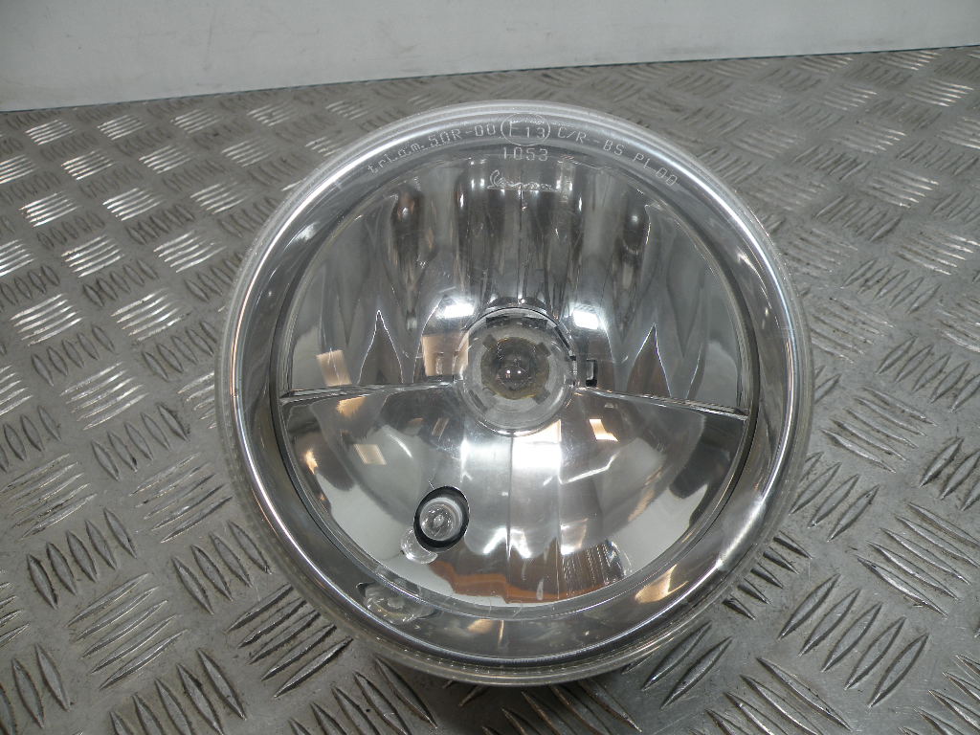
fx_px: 764
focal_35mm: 27
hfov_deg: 65.3
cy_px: 368
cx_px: 490
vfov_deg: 51.4
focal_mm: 4.7
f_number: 3.5
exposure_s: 1/90.6
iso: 64
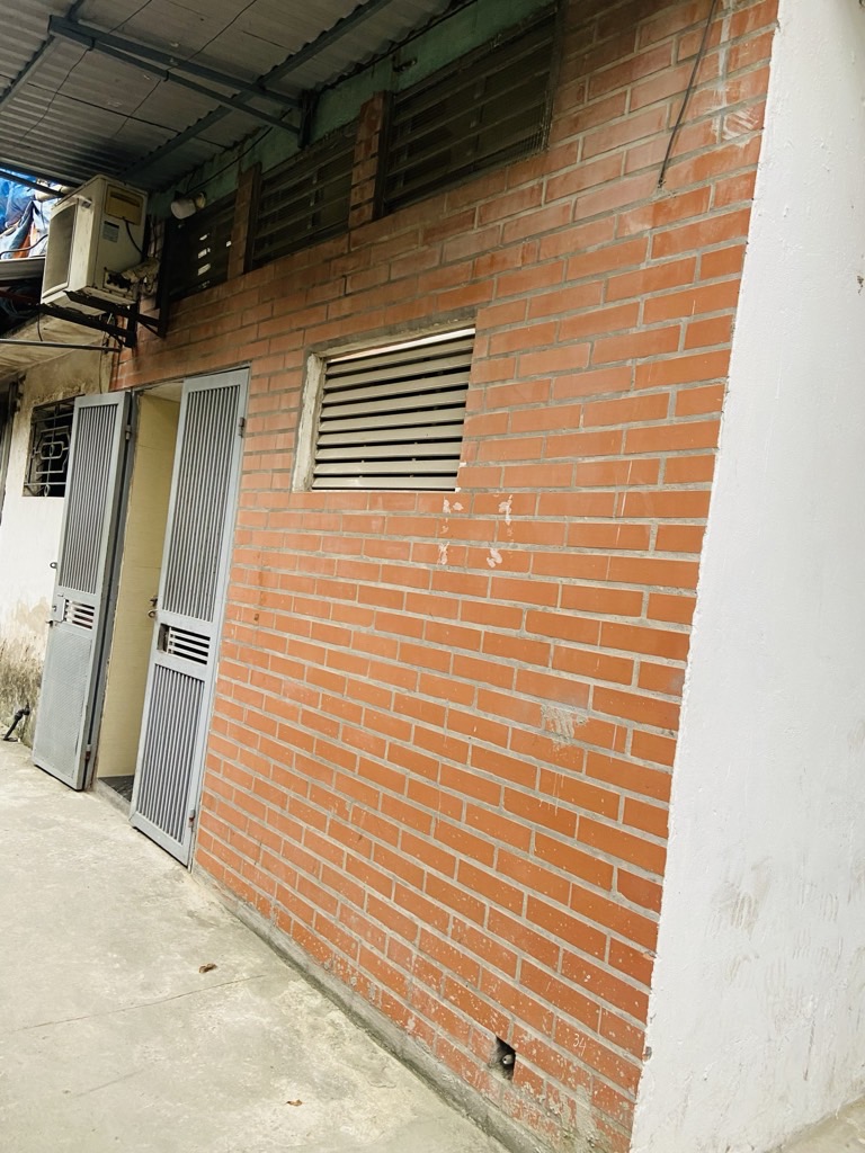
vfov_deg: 67.3
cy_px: 576
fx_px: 866
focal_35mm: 26
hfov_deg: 53.1
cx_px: 432
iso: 125
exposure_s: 1/60
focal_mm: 4.25
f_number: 1.8
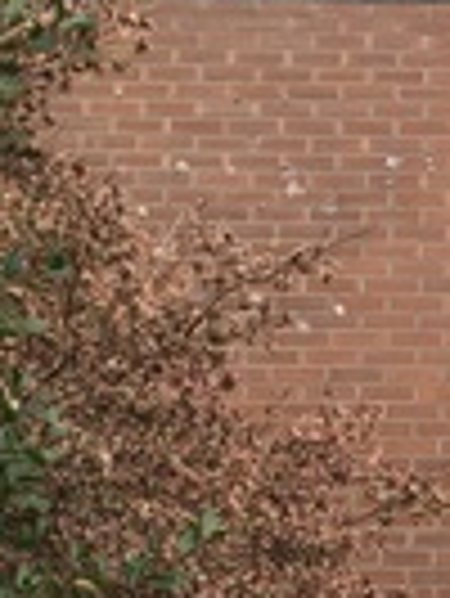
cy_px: 436
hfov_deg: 10.2
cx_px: 994
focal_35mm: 131
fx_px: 2267
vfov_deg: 15.0
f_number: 2.2
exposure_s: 1/496
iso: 25
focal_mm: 4.15
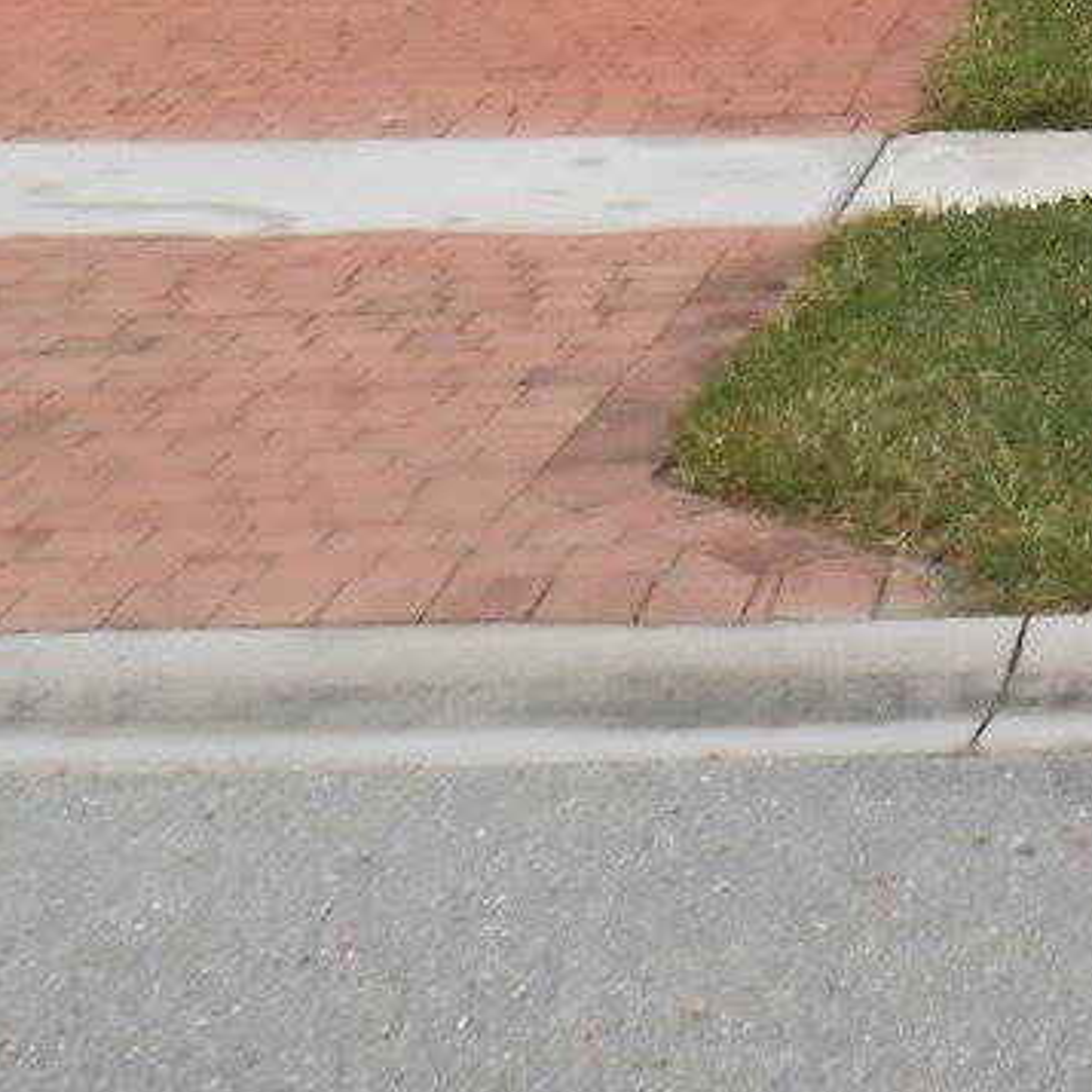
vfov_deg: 15.7
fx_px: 3676
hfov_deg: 15.5
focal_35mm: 103
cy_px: -474
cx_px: 1679
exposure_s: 1/400
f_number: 3.5
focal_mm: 4.6
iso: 80
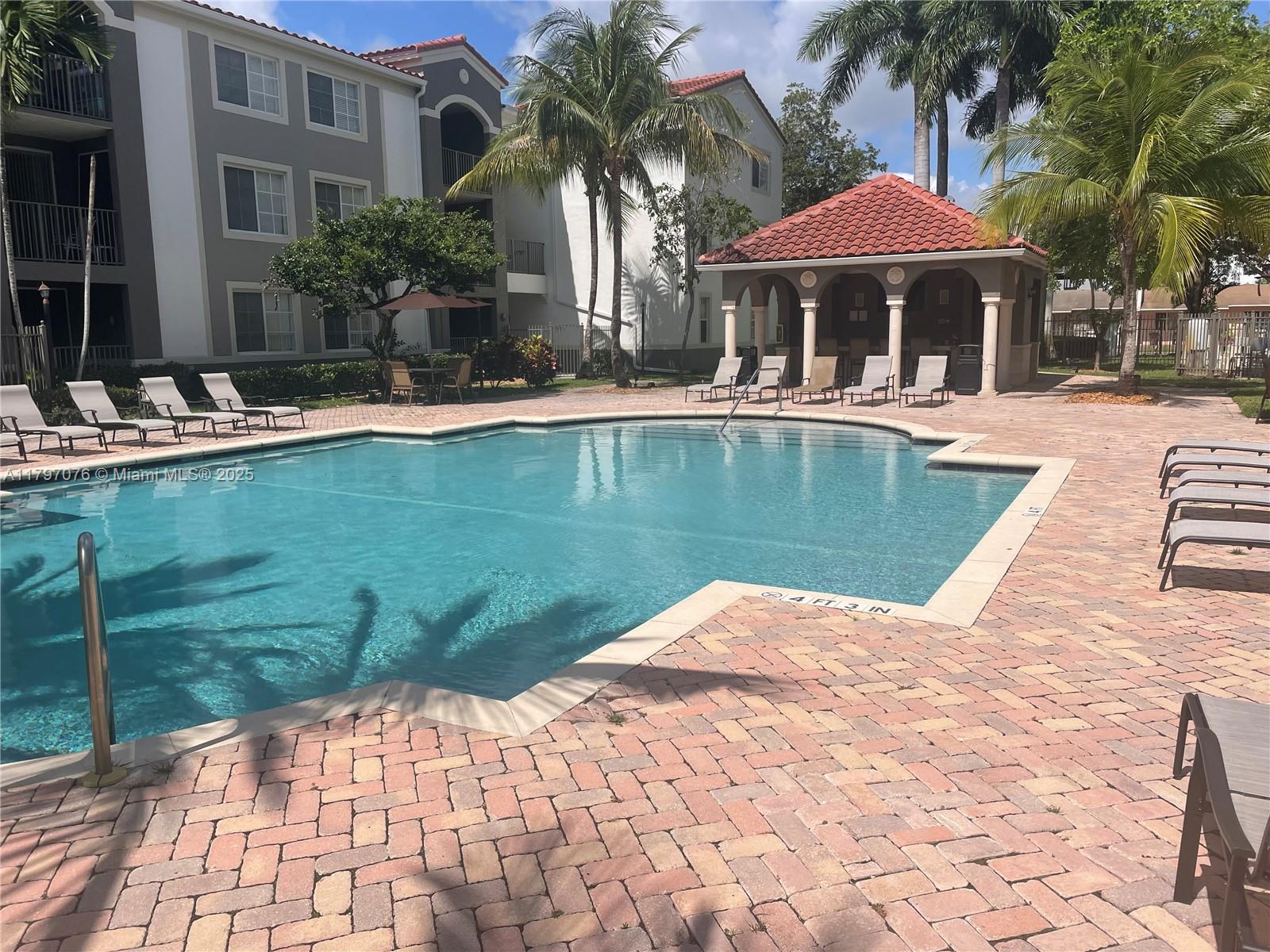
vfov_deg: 53.1
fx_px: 954
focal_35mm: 26
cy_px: 476
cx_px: 635
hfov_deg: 67.3
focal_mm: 4.2
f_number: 1.6
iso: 32
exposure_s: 1/6897
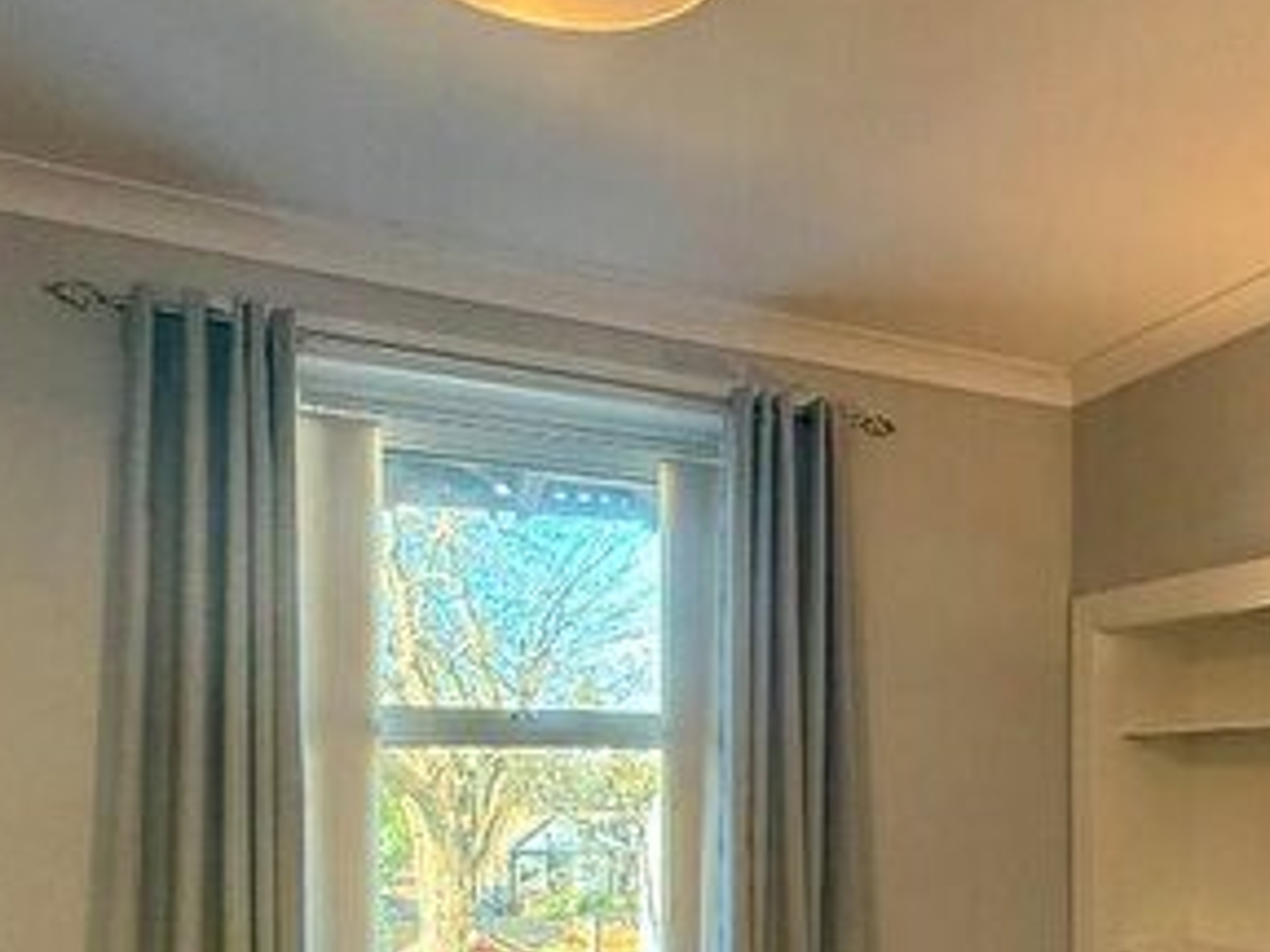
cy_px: 774
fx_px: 1247
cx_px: 992
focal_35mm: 34
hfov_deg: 51.1
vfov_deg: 40.0
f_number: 2.2
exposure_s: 1/96
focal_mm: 2.22
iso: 400
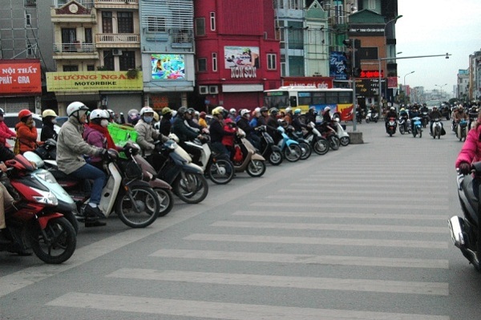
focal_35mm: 52
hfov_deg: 37.9
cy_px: 160
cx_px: 240
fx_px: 701
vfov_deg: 25.7
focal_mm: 35
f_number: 5.6
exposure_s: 1/1600
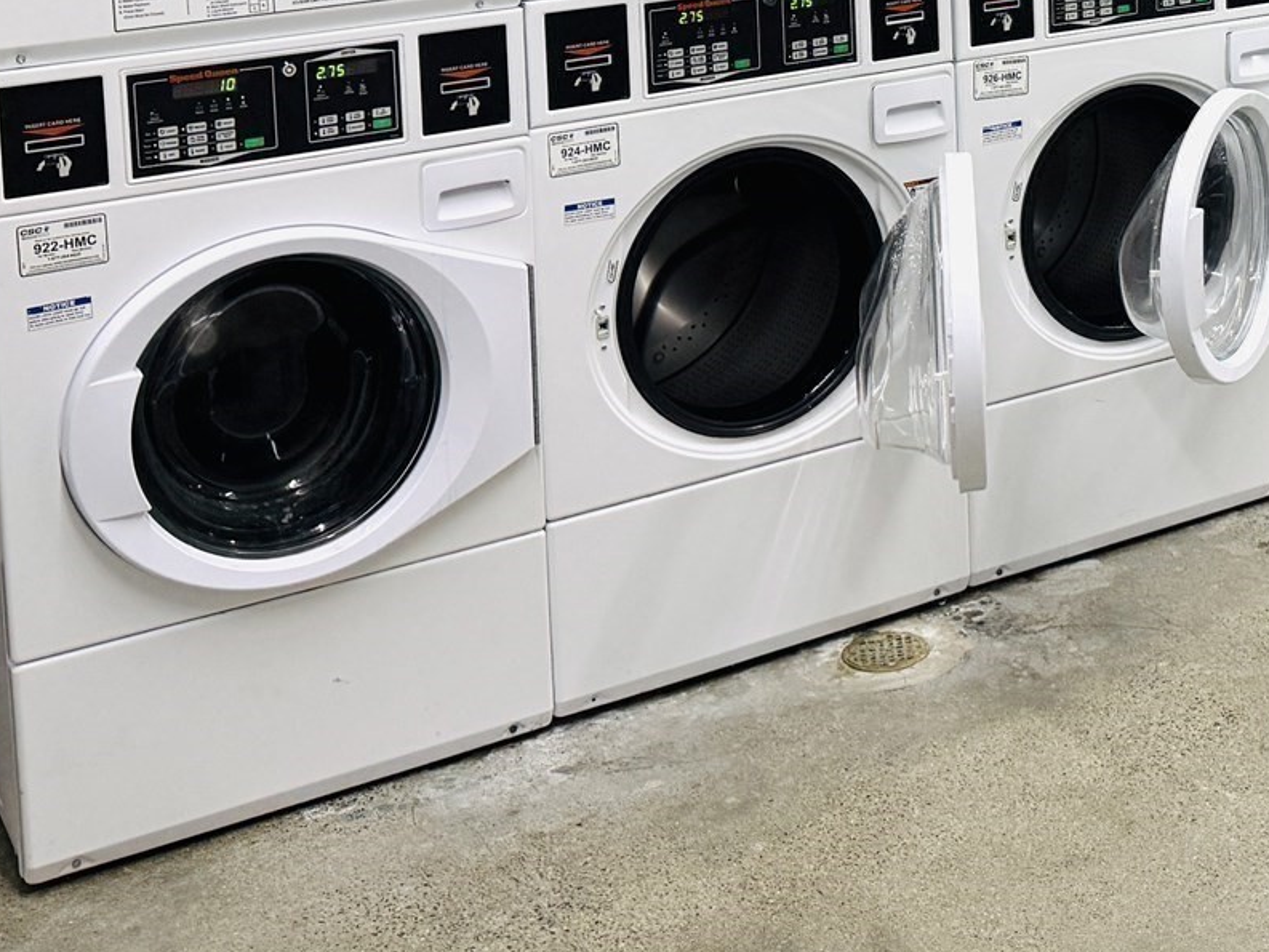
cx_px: 1211
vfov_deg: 21.9
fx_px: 2273
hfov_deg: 29.5
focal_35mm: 62
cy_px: -190
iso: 200
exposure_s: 1/137
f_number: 1.78
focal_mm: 6.76
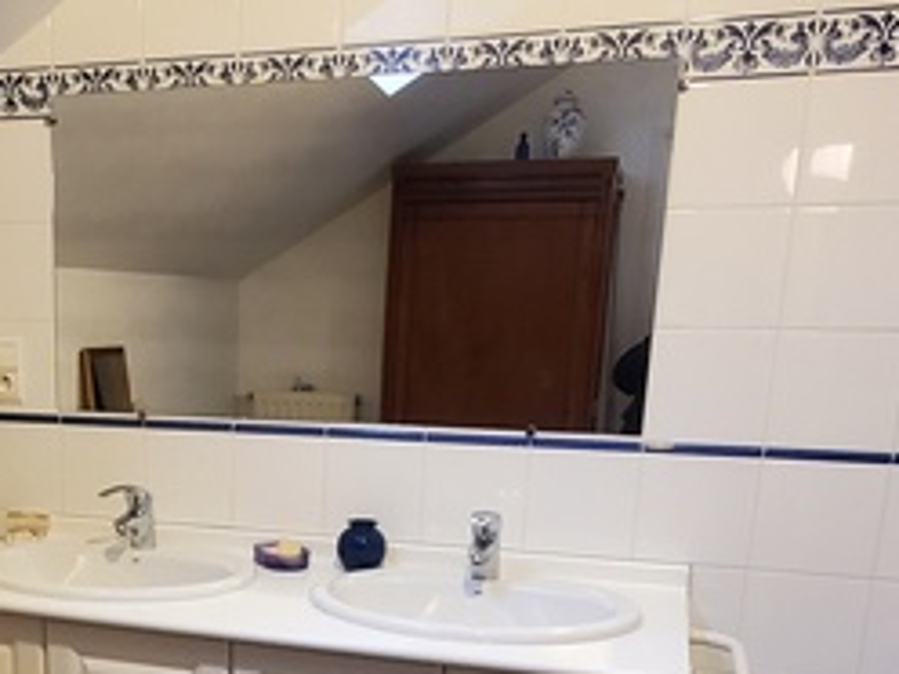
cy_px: 609
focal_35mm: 42
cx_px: 210
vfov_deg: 32.6
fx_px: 1091
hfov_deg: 43.2
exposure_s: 1/33
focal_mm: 1.8
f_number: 2.2
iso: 640
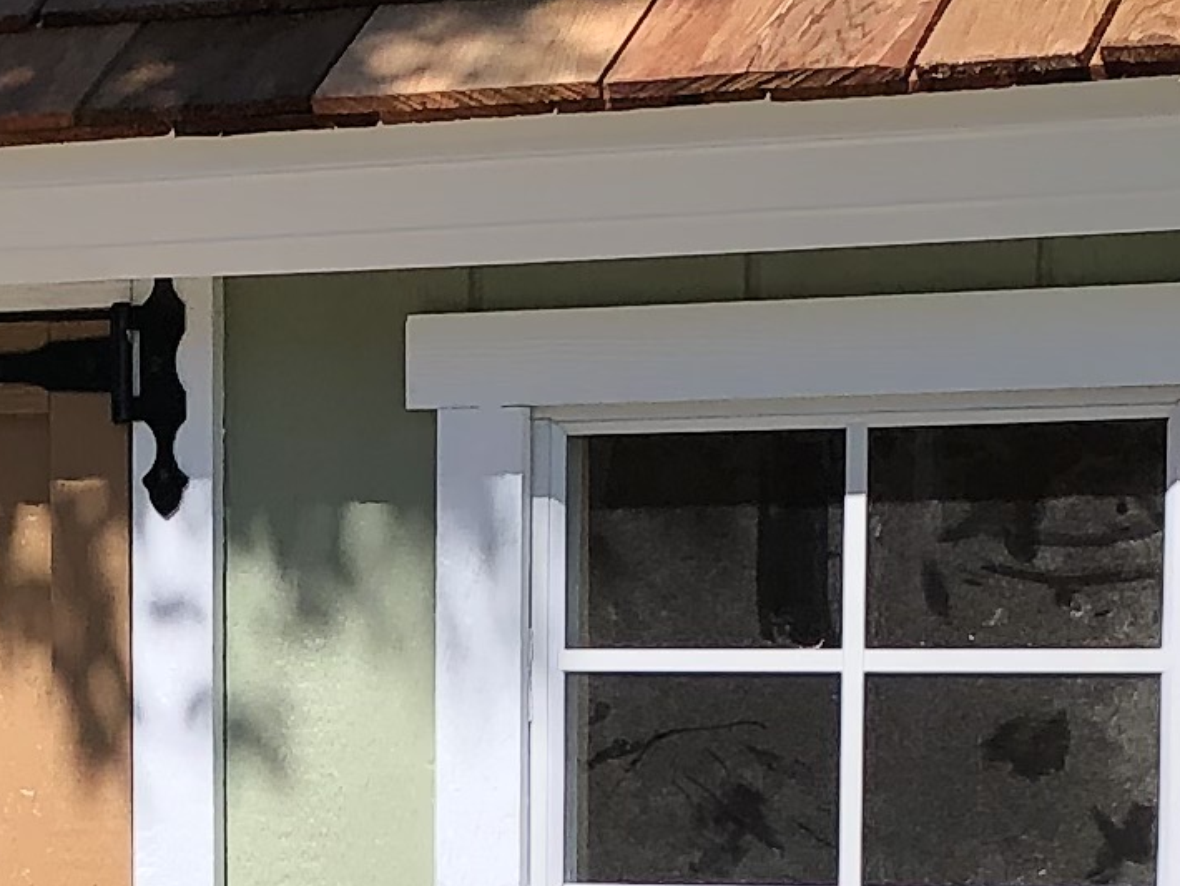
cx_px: 178
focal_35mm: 159
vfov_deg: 9.2
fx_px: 5422
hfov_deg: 12.4
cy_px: 1172
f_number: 1.8
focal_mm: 3.99
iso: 20
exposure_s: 1/1656
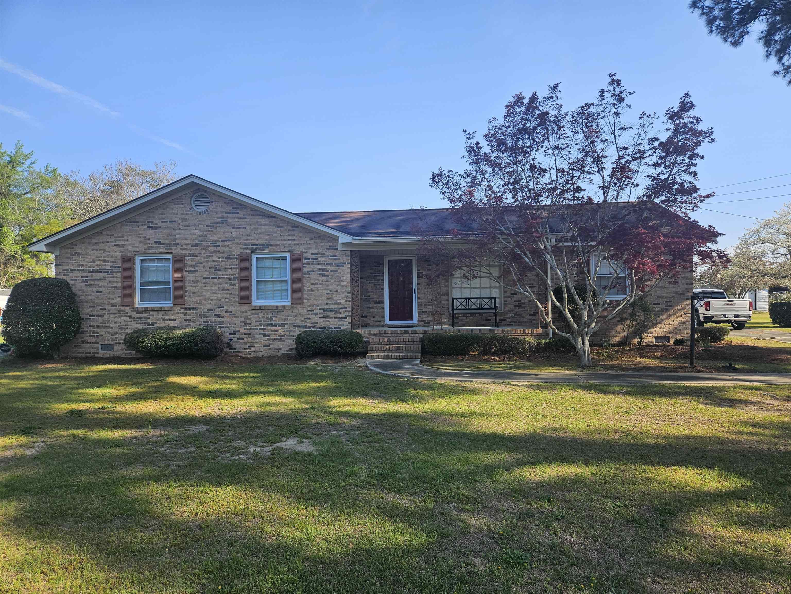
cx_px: 396
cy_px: 297
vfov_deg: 58.9
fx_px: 526
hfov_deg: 73.9
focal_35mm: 23
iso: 40
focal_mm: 5.4
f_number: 1.8
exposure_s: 1/1365
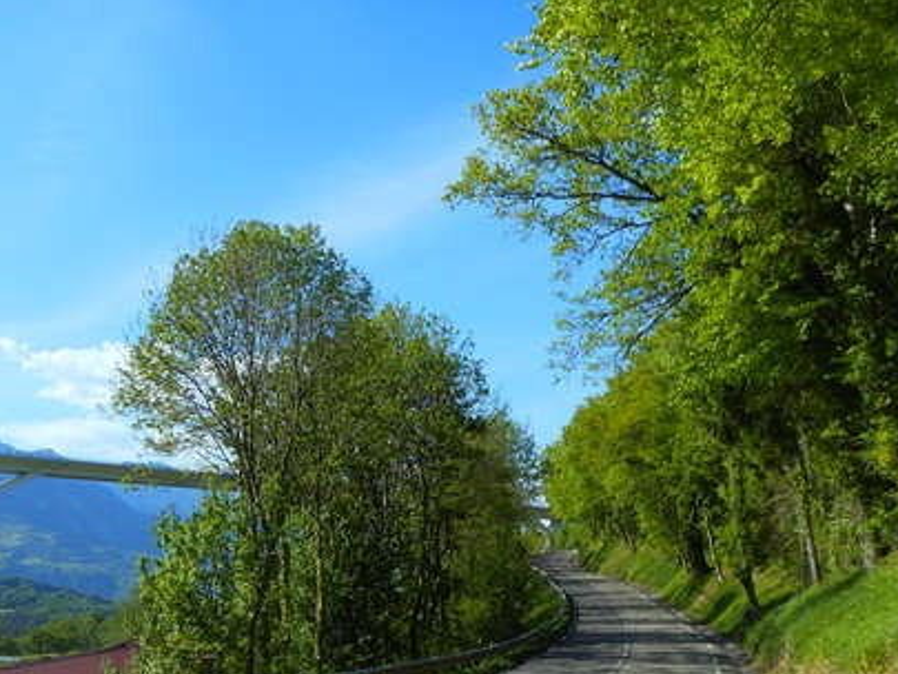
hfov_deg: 50.1
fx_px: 960
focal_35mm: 37
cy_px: 481
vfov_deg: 38.0
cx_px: 486
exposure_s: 1/640
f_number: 3.7
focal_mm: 4.5
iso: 80
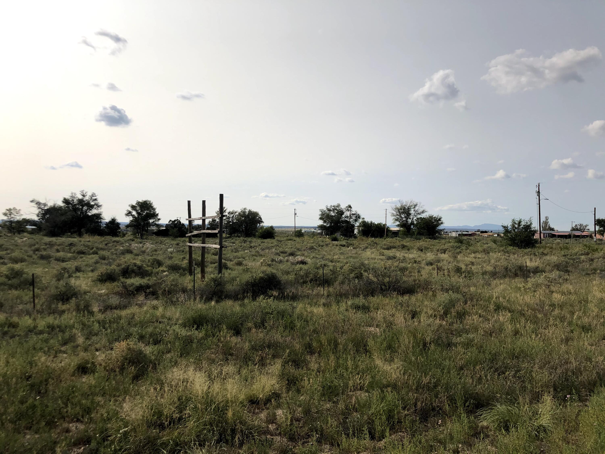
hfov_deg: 63.4
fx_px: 489
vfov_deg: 49.7
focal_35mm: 28
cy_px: 227
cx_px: 302
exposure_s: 1/6098
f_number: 1.8
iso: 25
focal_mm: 4
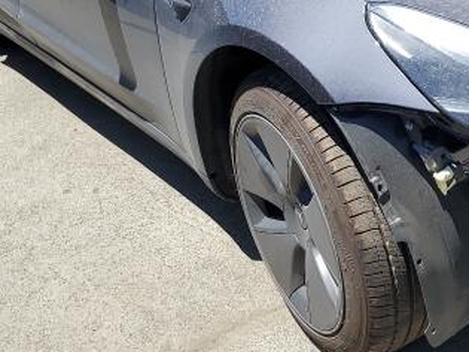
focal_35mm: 66
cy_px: 18
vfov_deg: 21.6
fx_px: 894
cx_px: 405
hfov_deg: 28.5
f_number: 1.5
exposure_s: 1/2000
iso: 50
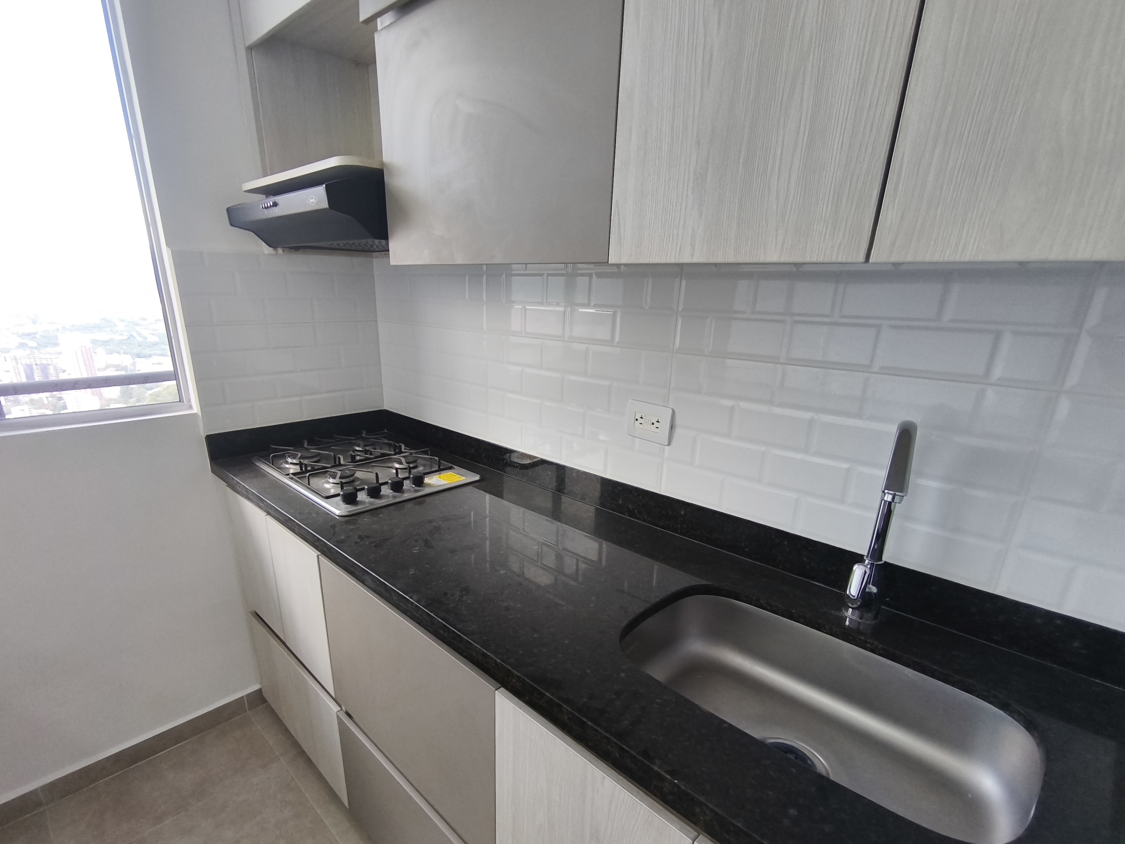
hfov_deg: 87.7
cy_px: 501
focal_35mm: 18
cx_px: 537
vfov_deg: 70.9
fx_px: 585
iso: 100
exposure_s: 1/60
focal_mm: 1.91
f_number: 2.2
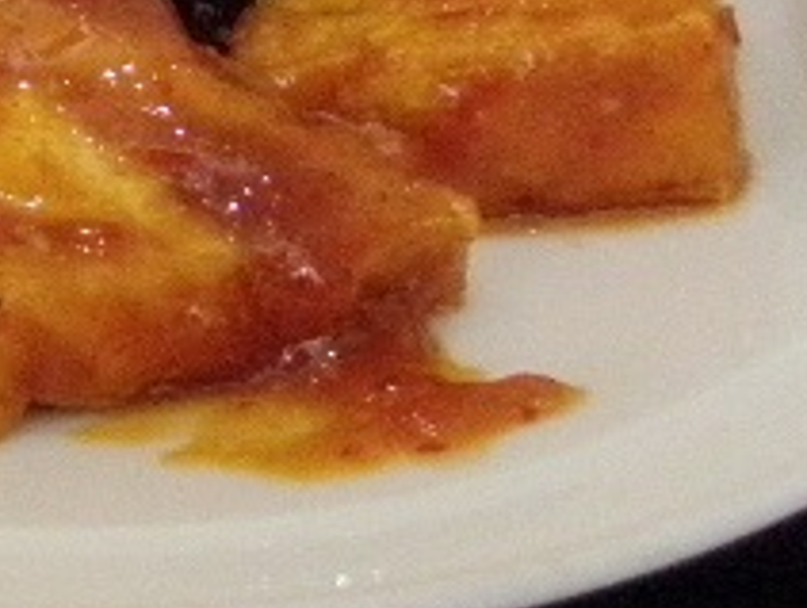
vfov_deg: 7.9
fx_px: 4297
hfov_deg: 10.1
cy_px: -317
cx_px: -685
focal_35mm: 184
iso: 800
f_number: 3.5
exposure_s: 1/50
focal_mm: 6.7
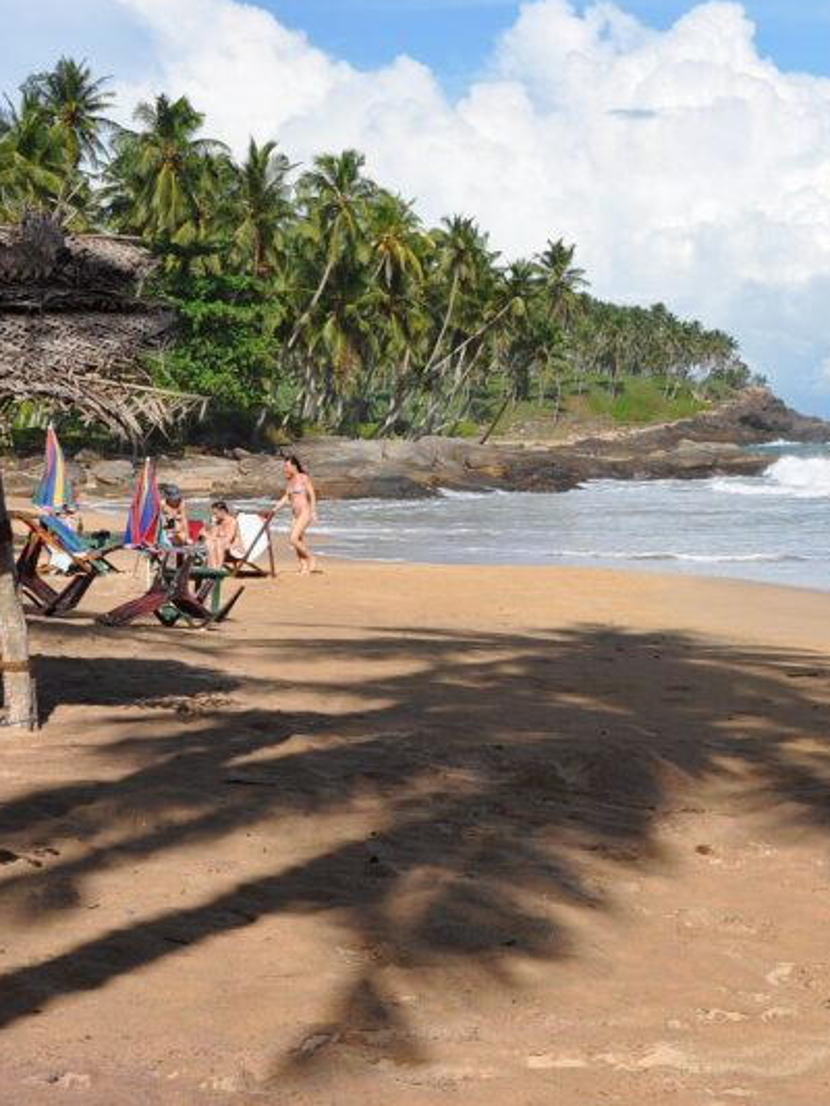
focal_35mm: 72
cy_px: 537
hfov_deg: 19.8
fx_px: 2301
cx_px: 845
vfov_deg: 27.0
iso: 200
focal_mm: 26
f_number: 10
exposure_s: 1/400
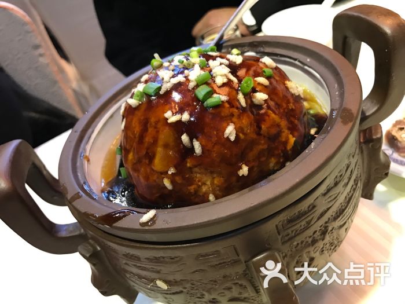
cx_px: 202
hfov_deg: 63.4
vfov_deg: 49.7
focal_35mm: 28
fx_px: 328
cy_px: 152
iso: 100
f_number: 1.8
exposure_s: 1/17
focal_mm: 3.99
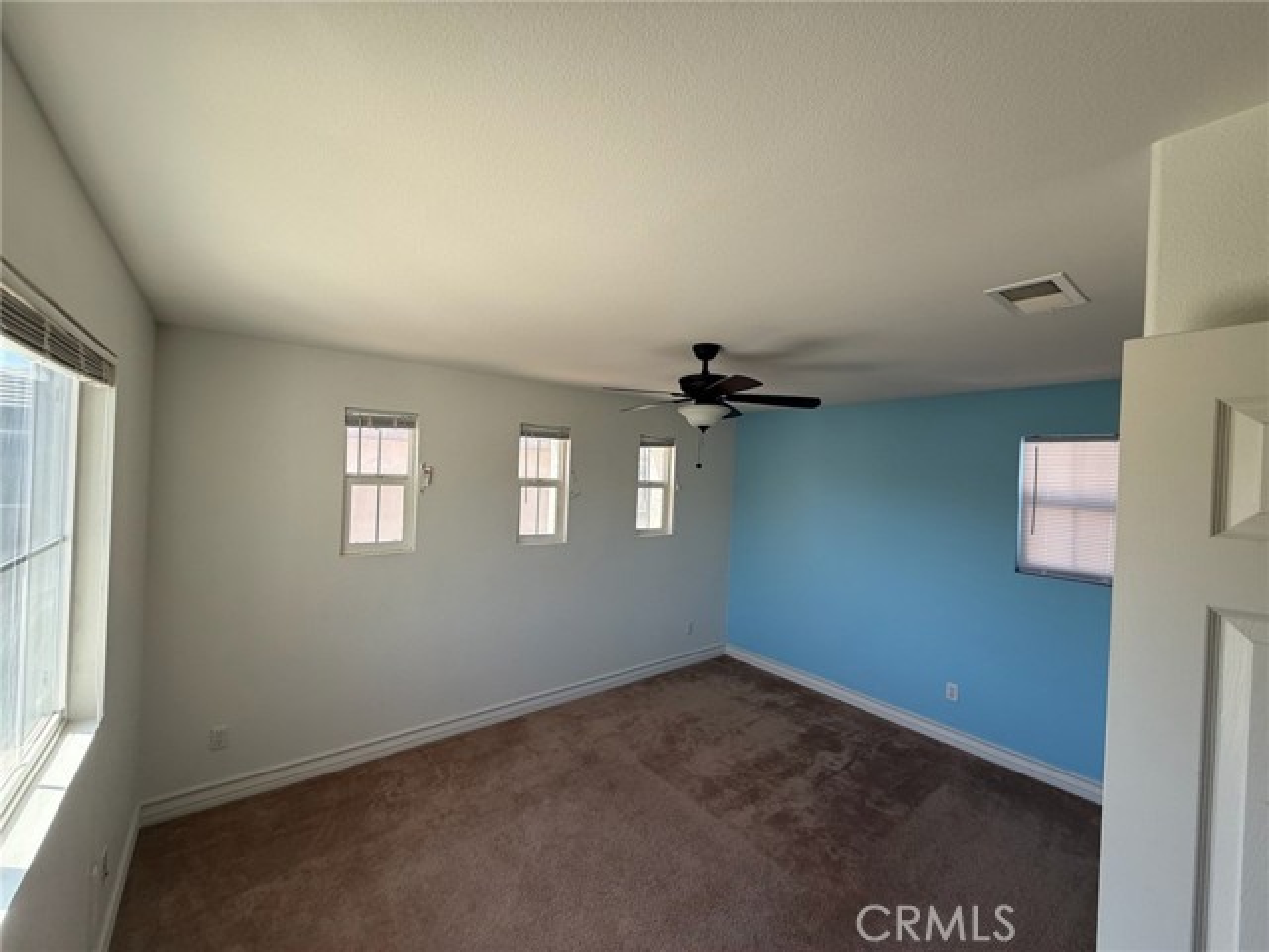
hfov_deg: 102.1
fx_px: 513
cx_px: 634
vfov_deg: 85.7
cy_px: 476
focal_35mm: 14
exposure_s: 1/144
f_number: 2.2
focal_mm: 2.22
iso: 64
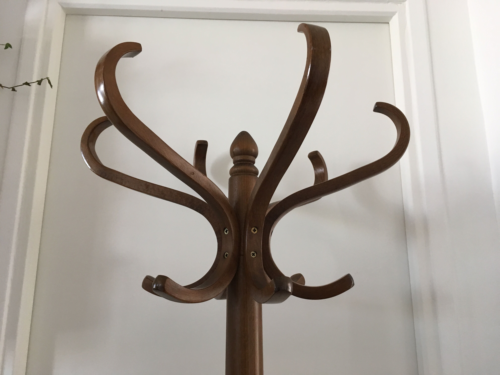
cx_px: 250
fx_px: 419
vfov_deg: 48.2
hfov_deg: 61.7
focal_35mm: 29
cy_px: 188
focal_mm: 4.15
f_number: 2.2
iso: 64
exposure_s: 1/33
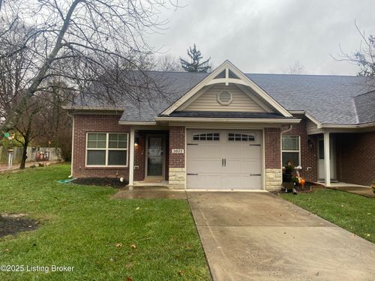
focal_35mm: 26
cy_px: 140
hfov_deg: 67.3
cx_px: 188
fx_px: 282
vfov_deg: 53.1
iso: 32
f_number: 1.8
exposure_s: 1/393
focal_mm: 4.25
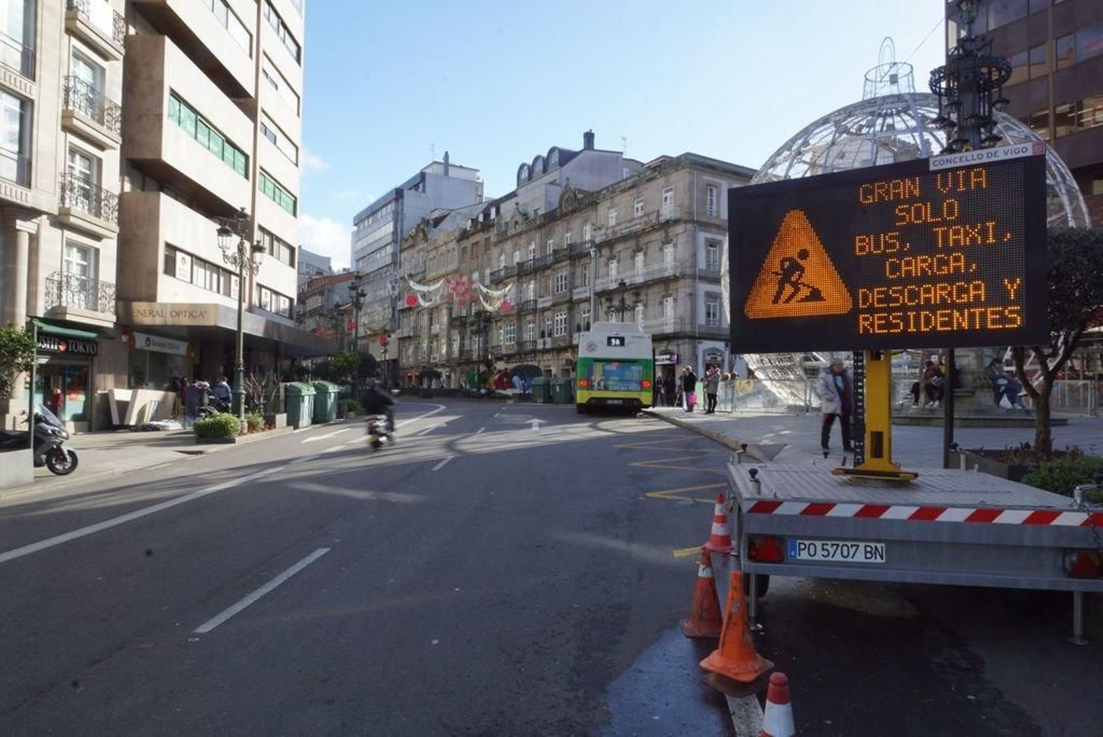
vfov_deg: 53.2
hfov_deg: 73.7
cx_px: 552
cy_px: 368
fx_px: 736
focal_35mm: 24
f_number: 22
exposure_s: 1/25
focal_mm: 16
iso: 200
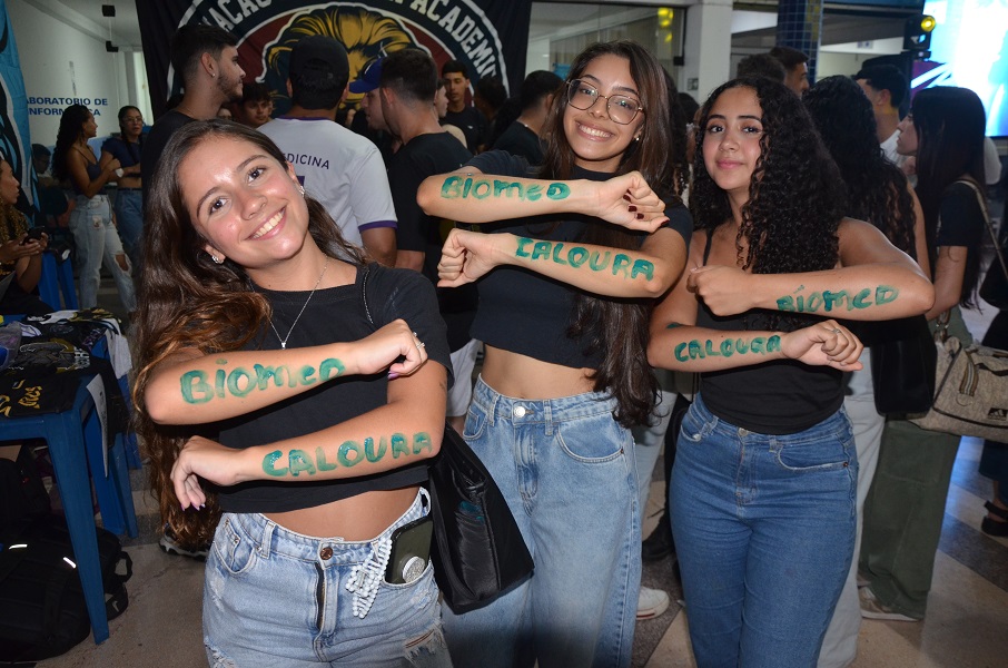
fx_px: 880
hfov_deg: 59.6
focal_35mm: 32
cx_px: 504
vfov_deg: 41.5
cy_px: 334
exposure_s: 1/60
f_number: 5
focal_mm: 21
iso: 1000
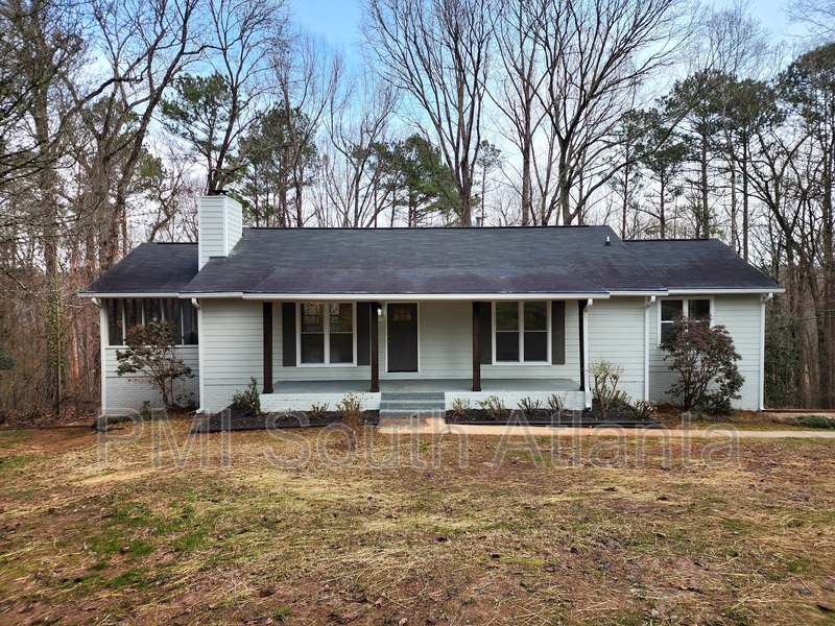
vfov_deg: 58.9
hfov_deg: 73.9
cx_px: 418
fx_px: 555
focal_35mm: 23
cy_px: 313
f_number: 1.8
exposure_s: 1/333
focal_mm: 6.4
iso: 12
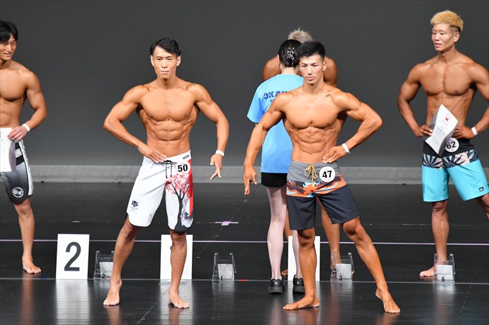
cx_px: 244
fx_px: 4277
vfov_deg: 4.4
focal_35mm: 315
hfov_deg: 6.5
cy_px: 162
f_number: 5.6
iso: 4000
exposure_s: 1/400
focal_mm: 210
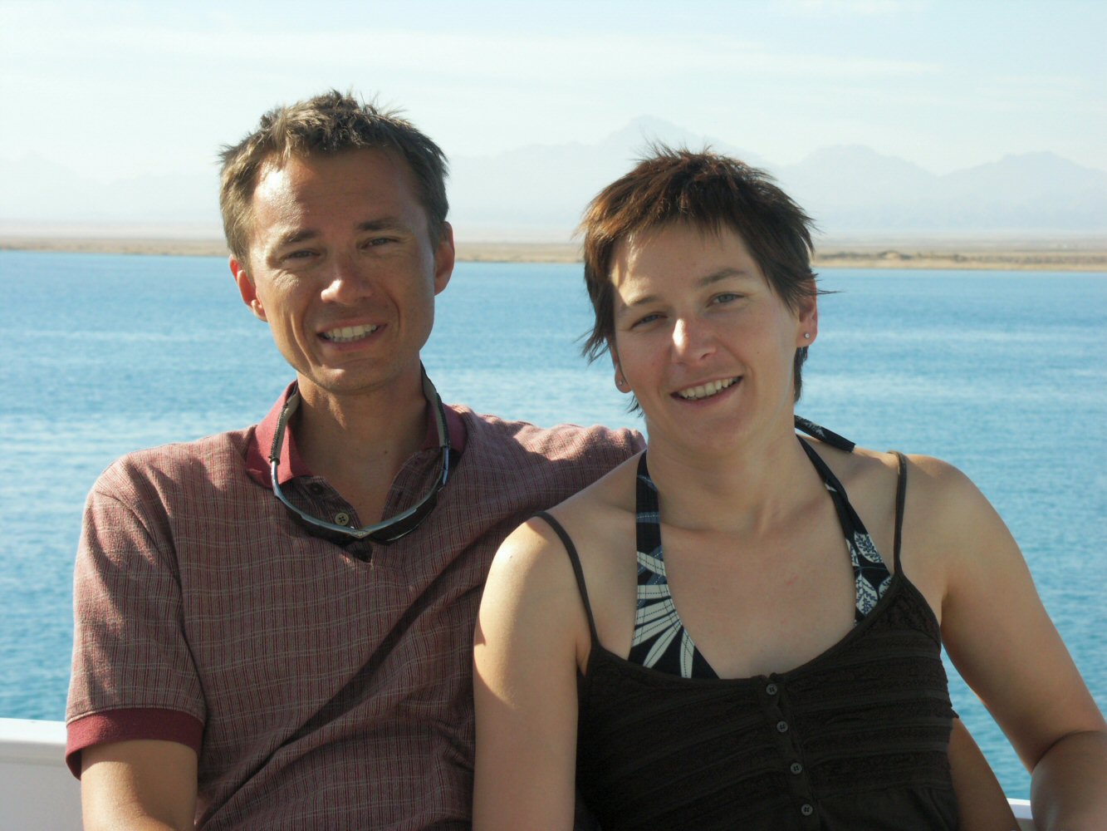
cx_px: 554
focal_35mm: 109
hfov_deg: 18.0
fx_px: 3486
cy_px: 416
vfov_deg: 13.6
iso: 64
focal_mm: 27.88
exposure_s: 1/250
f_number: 7.1
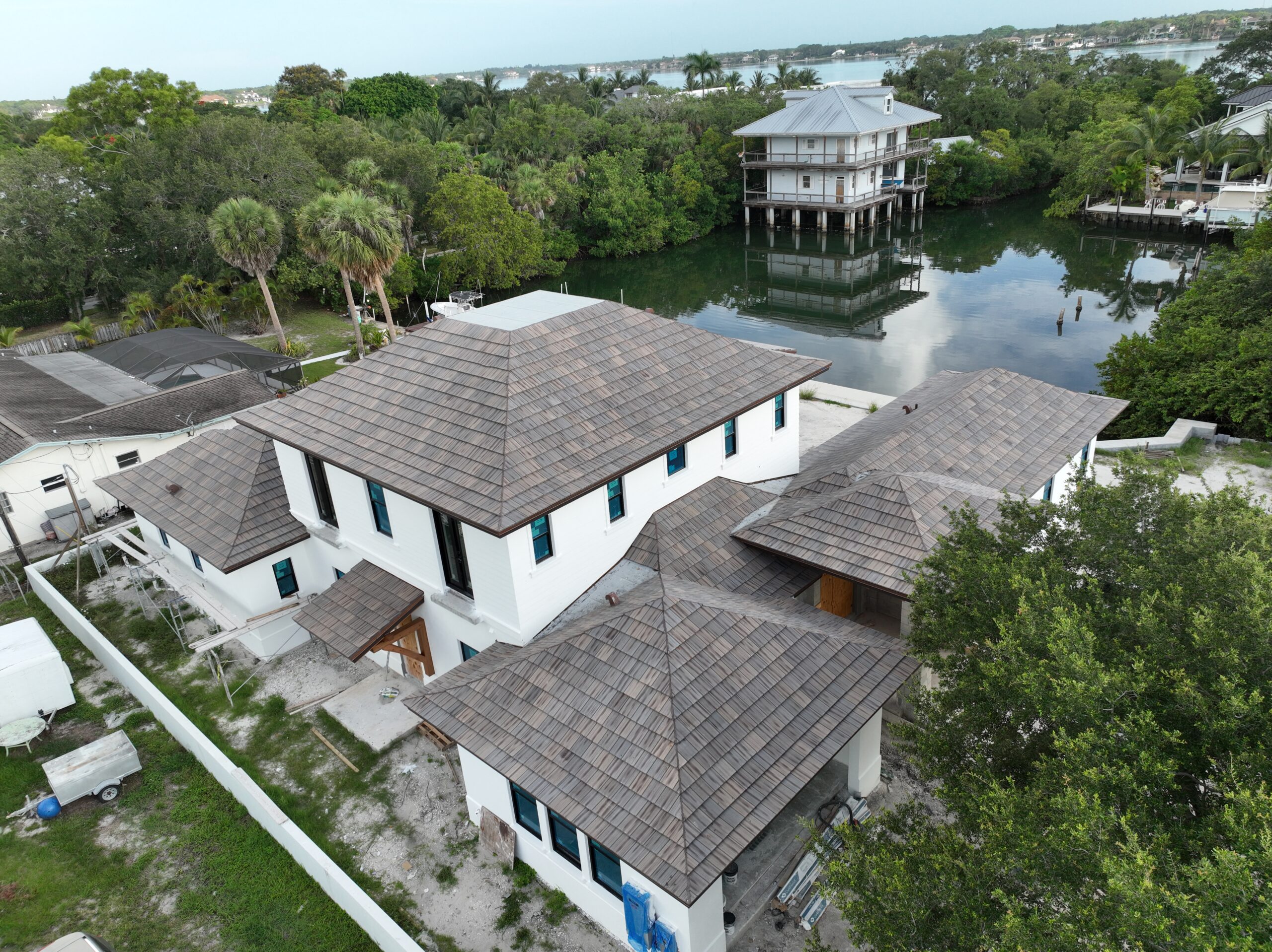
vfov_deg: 56.8
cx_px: 636
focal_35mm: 24
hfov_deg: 71.6
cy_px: 476
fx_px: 882
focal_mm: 12.29
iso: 130
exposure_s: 1/100
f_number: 2.8
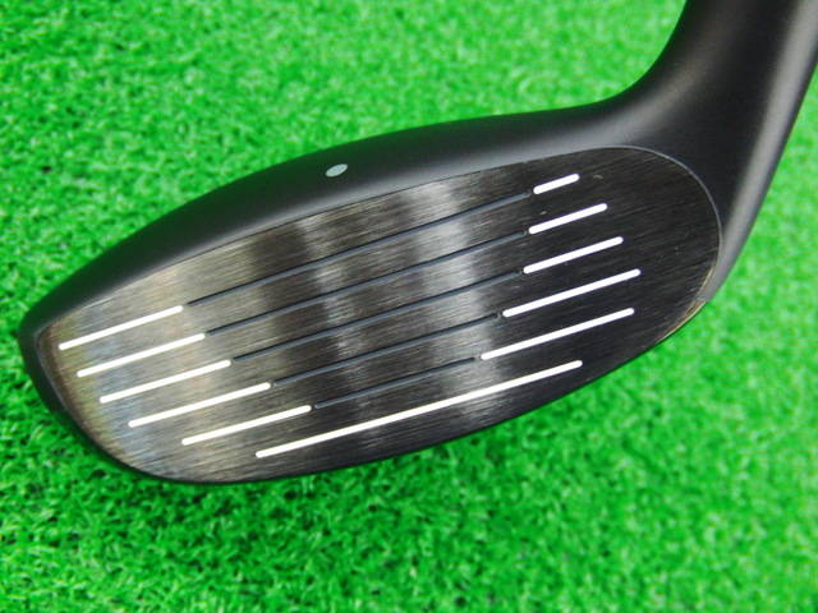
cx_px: 409
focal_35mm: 37
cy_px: 306
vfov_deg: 38.7
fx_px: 874
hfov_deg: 50.1
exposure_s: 1/15
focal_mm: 6.42
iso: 400
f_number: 3.6
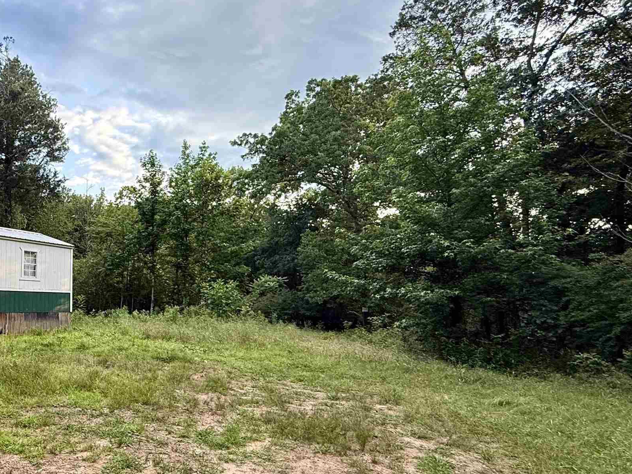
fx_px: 493
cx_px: 94
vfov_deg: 51.2
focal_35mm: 27
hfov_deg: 58.3
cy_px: 266
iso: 64
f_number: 2.2
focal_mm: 2.22
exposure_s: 1/161
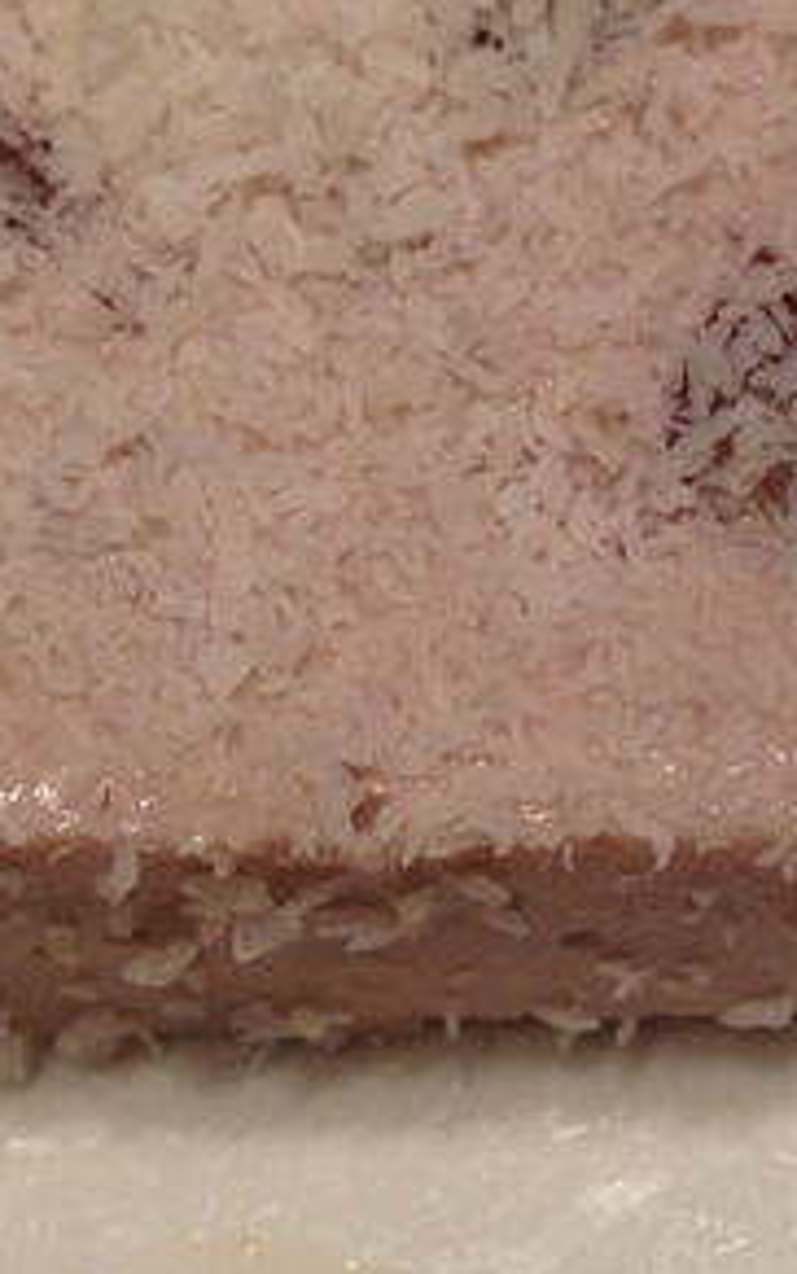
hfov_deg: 16.7
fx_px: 2709
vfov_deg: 26.3
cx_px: 434
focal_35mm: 78
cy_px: 431
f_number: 2.4
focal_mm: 4.13
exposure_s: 1/20
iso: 160
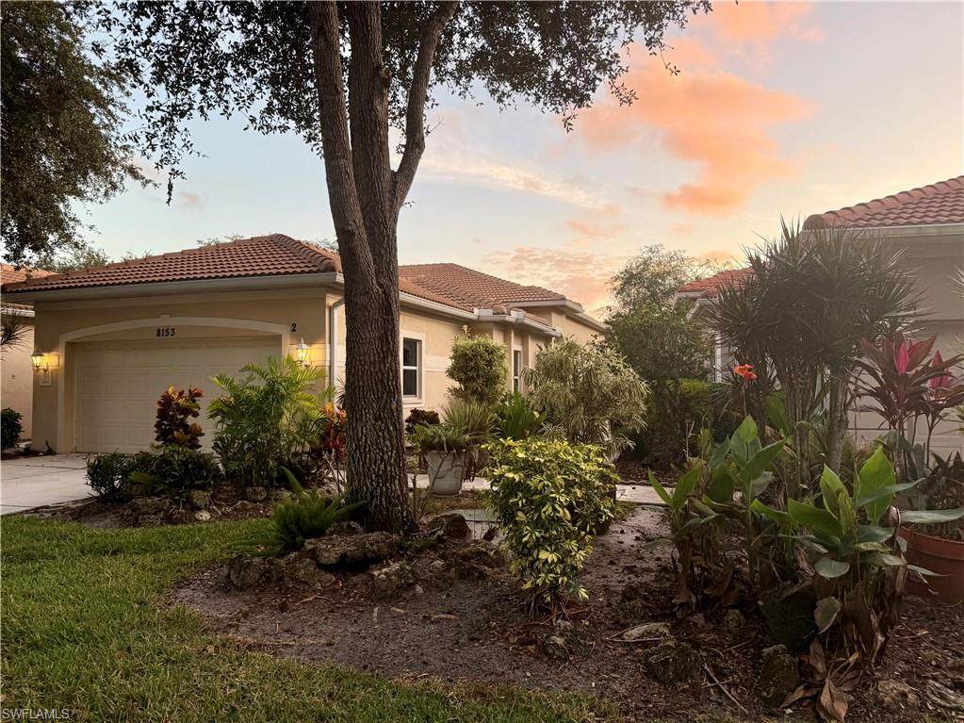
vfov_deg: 56.8
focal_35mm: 24
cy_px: 362
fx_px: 668
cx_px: 482
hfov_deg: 71.6
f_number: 1.78
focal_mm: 6.76
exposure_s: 1/329
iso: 80
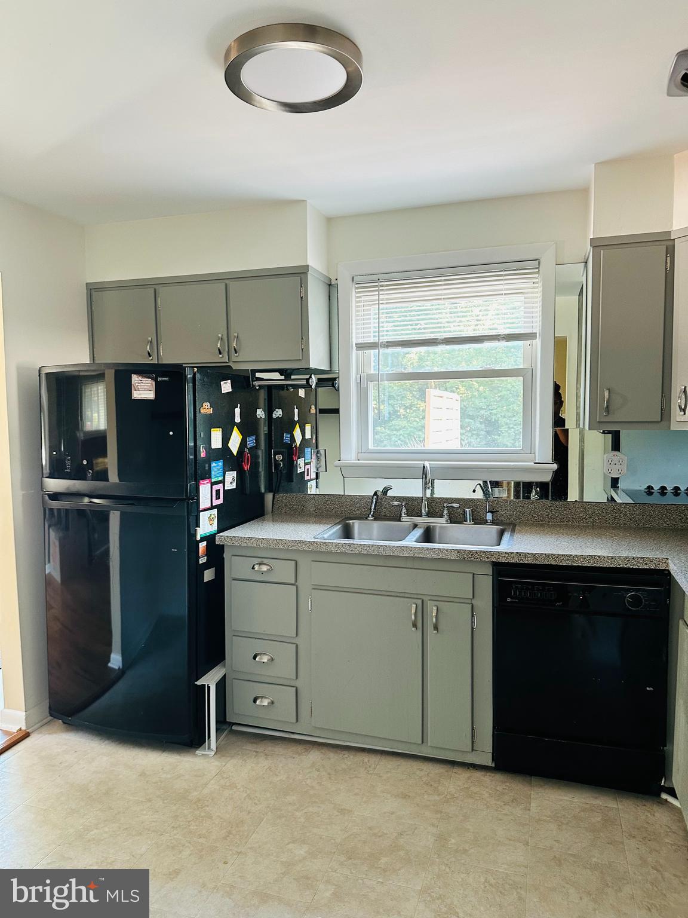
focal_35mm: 24
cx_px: 344
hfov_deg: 56.8
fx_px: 636
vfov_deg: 71.6
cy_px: 459
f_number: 1.78
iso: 250
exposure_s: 1/69
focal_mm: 6.86
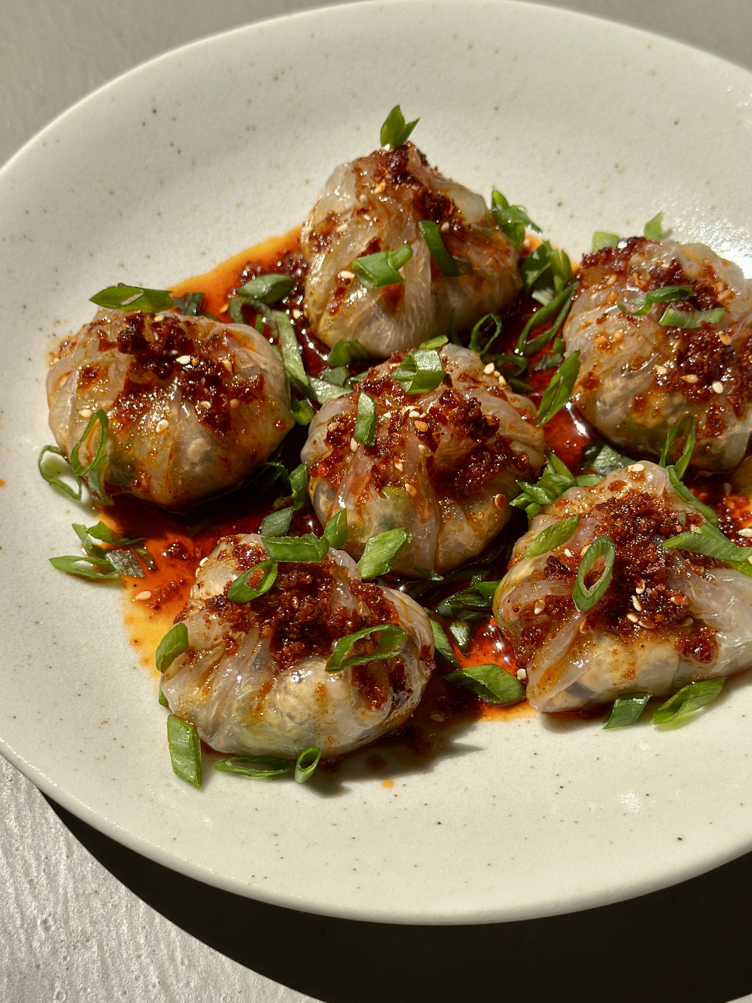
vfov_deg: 39.7
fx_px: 1390
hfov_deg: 30.3
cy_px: 502
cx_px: 376
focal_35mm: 48
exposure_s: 1/8197
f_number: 1.78
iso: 100
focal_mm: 6.86
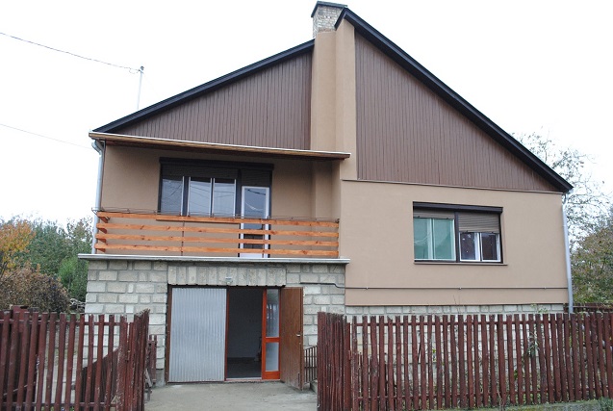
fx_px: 460
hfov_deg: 67.3
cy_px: 206
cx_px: 306
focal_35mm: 27
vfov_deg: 48.1
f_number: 7.1
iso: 800
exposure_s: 1/200
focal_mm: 18
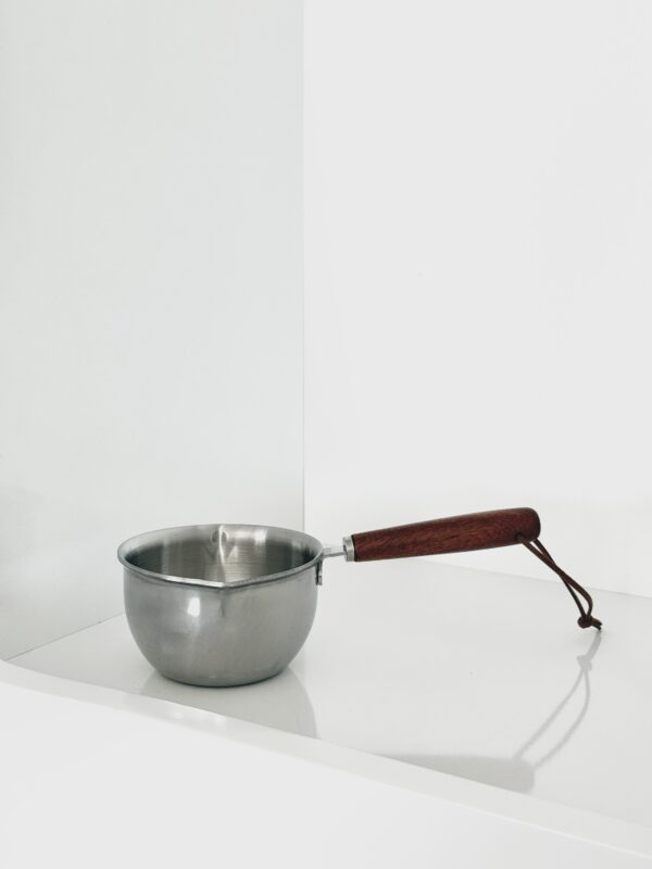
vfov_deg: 39.7
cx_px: 326
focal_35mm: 48
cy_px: 434
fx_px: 1205
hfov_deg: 30.3
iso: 80
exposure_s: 1/121
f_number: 1.78
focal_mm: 6.76
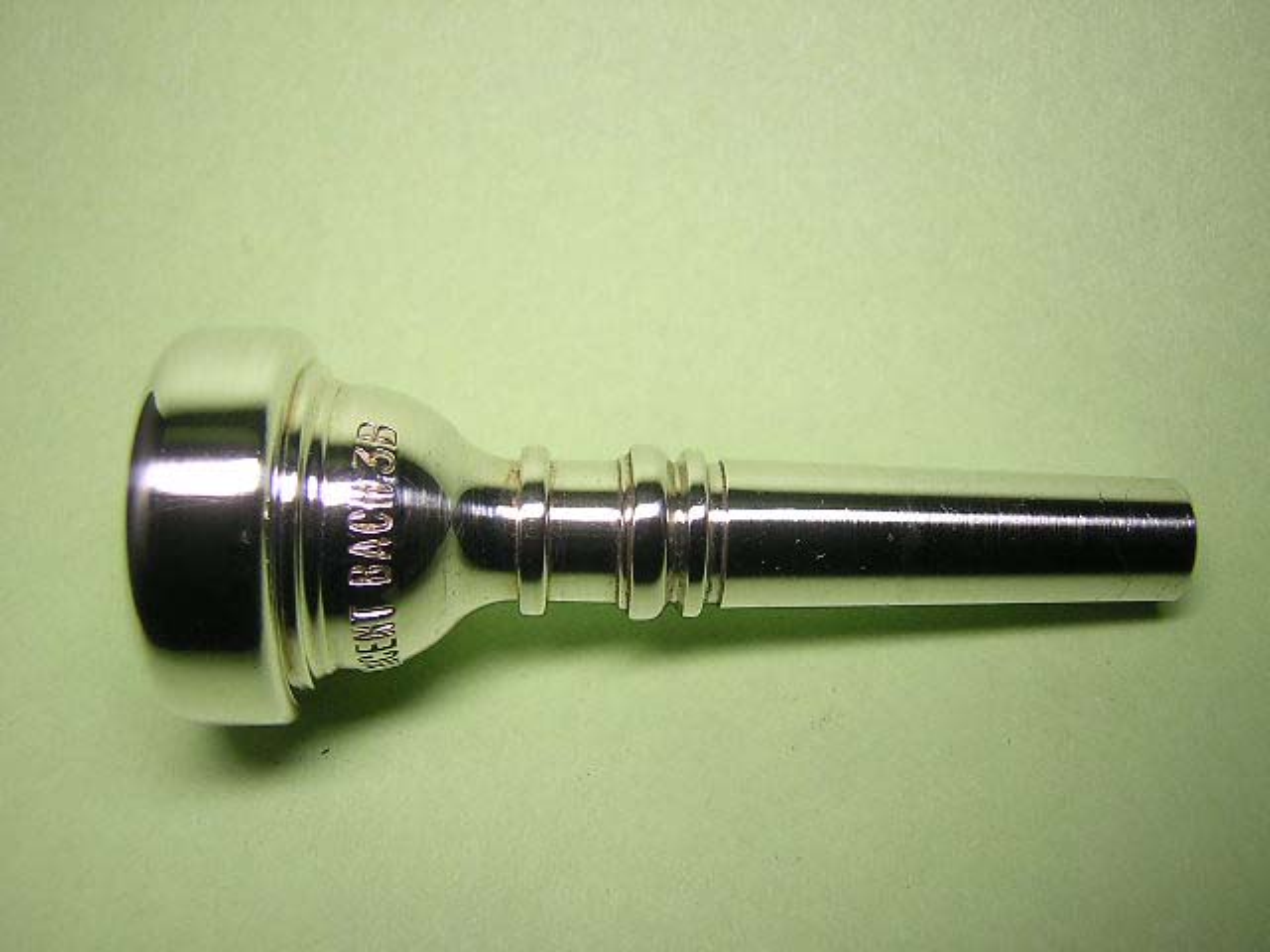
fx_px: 1321
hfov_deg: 51.4
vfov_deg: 39.7
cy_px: 476
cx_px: 635
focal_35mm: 36
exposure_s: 1/96.1
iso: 100
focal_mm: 4.7
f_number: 2.6
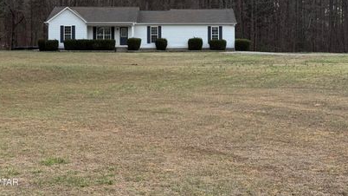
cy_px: 34
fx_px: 600
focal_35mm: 65
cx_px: 172
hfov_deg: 32.4
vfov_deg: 18.3
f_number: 1.78
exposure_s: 1/951
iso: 100
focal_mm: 6.76
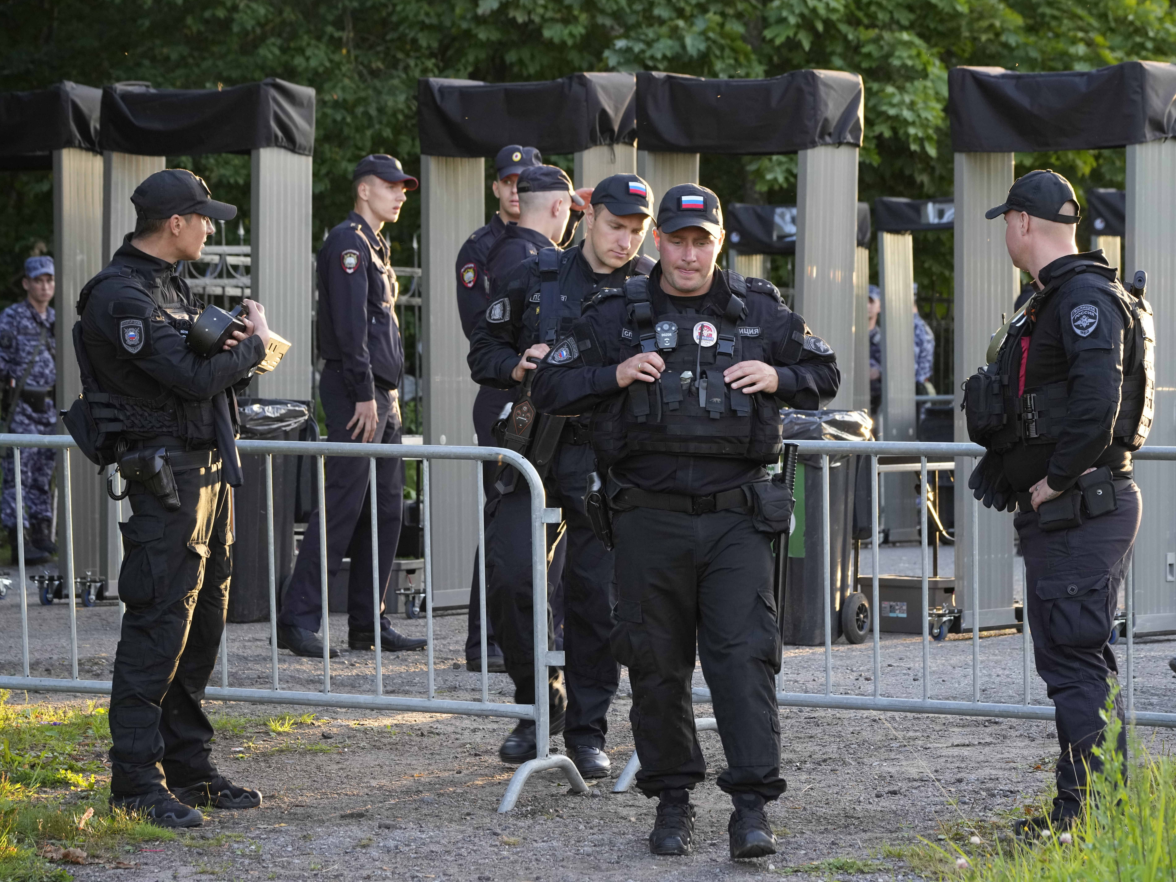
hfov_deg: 13.4
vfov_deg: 10.1
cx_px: 654
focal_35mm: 147
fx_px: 4994
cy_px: 439
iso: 1600
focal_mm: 135
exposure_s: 1/125
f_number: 9
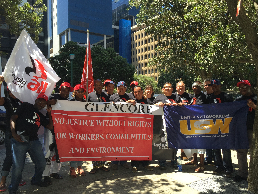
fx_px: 224
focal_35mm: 30
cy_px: 100
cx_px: 125
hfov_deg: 60.0
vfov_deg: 46.8
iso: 32
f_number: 2.2
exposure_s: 1/618
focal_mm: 4.15
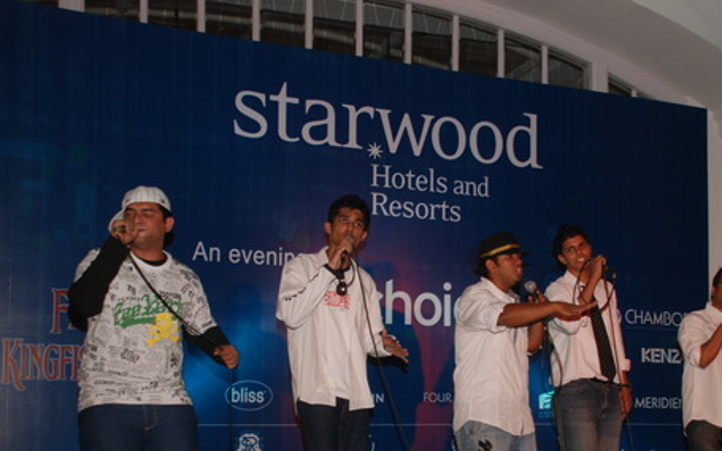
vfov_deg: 22.9
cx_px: 447
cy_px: 338
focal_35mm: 56
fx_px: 1101
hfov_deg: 36.1
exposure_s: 1/80
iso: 250
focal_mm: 26
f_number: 5.6
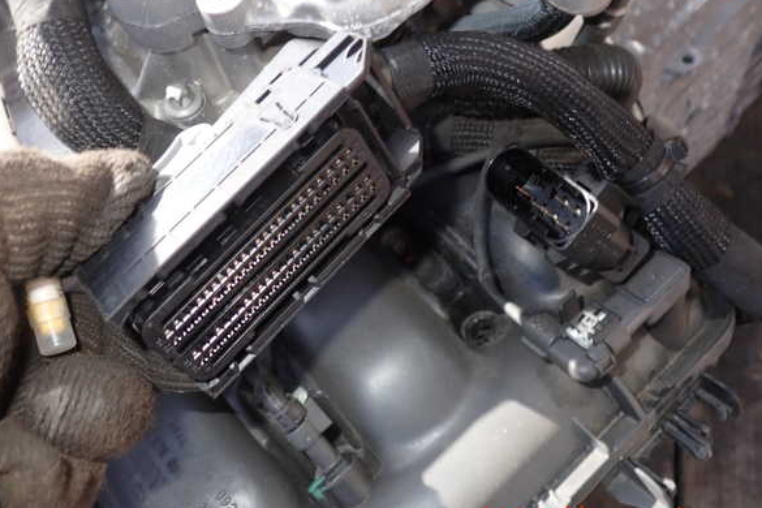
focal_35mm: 32
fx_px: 677
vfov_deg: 41.1
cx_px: 387
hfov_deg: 58.7
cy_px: 244
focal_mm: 5.4
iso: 100
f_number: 6.3
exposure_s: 1/30
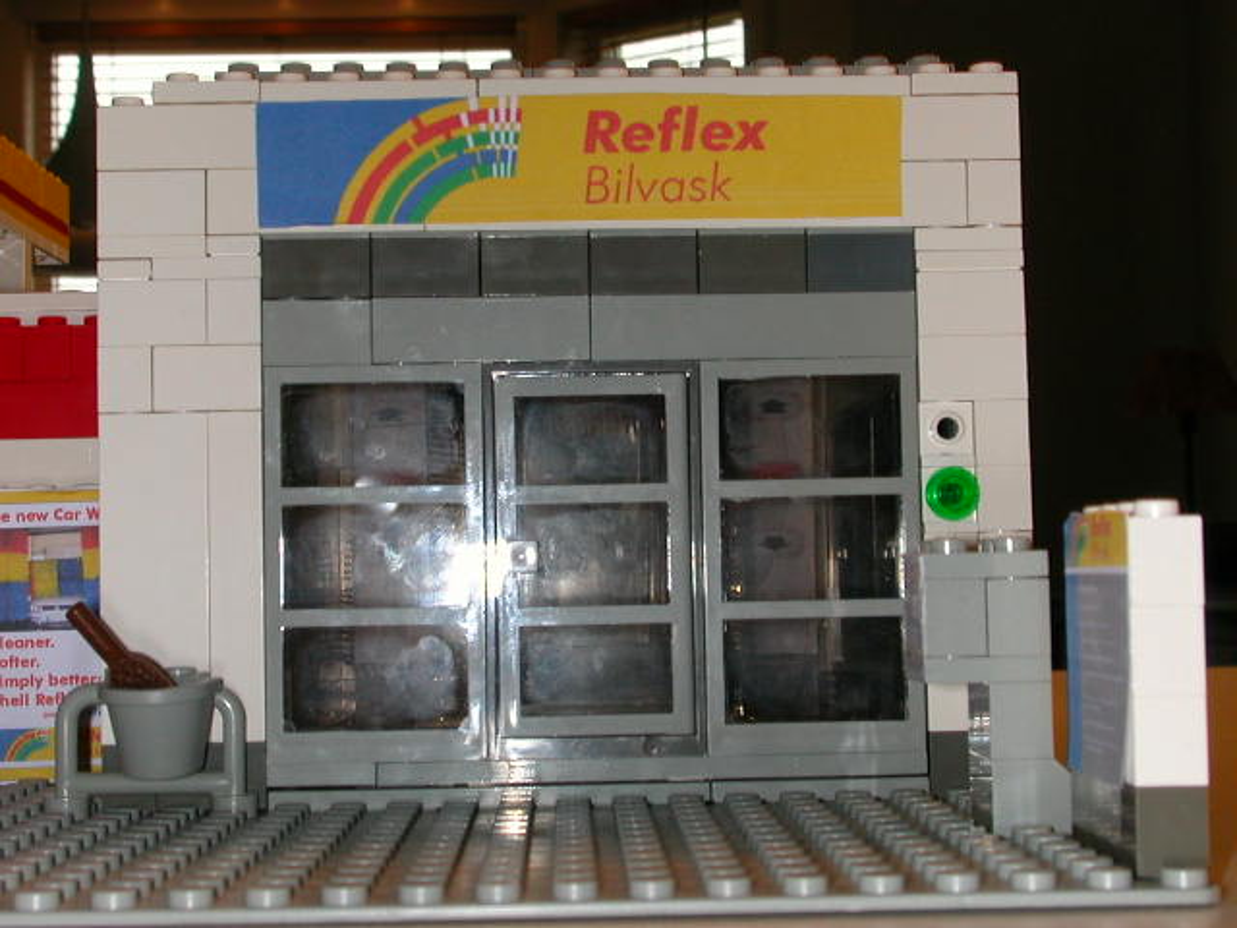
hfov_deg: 30.3
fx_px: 2287
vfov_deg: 22.9
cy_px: 464
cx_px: 618
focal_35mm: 64
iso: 100
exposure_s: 1/59.9
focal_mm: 9.7
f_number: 5.9
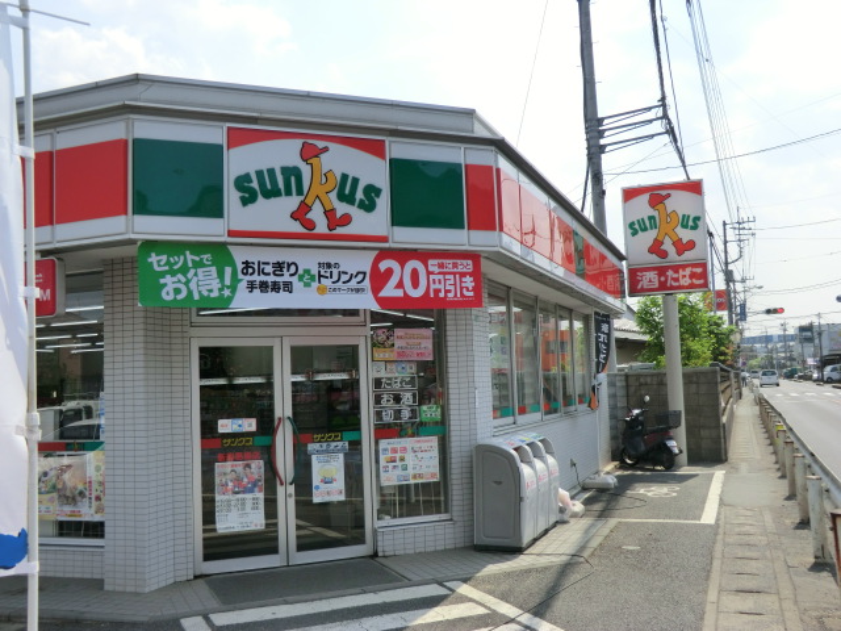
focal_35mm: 34
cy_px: 316
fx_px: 826
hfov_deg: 54.0
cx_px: 420
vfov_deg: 41.8
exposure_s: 1/800
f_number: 3.6
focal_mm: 6.1
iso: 80
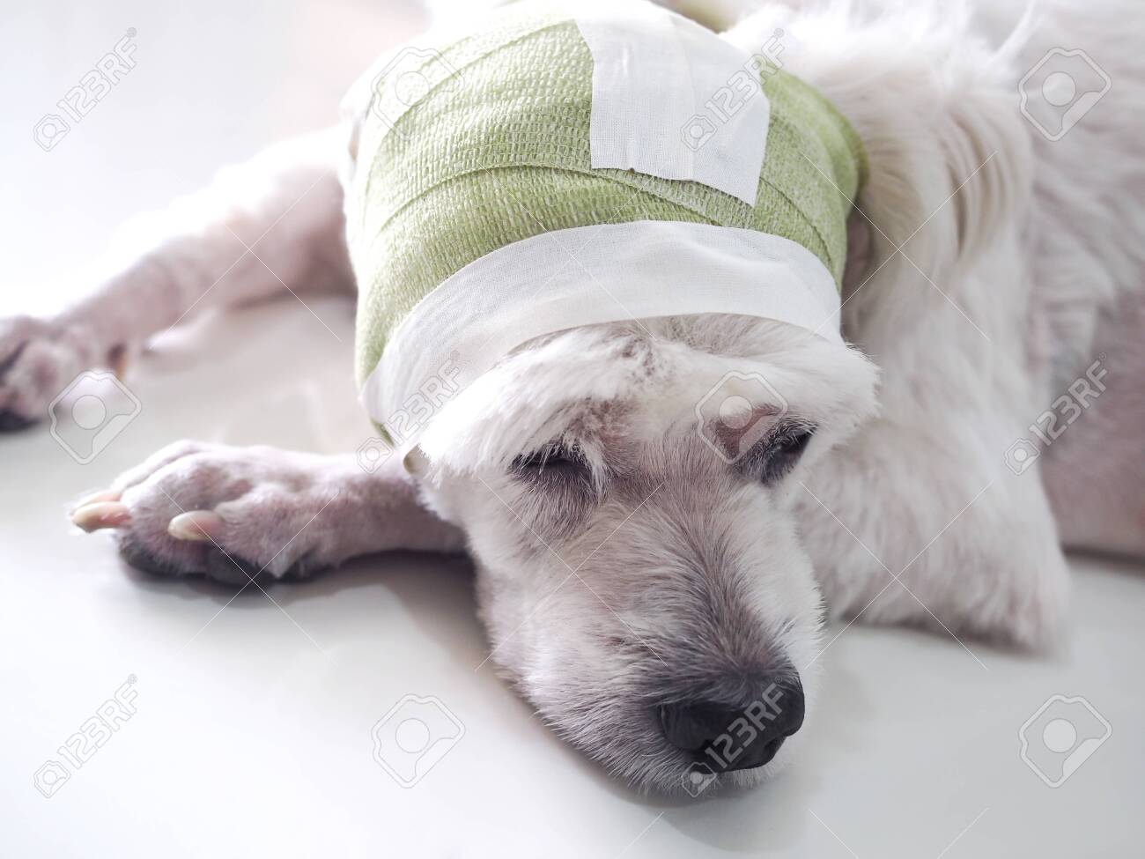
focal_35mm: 50
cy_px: 430
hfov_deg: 38.2
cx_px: 572
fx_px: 1654
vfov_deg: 29.1
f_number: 2.8
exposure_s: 1/40
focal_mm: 25
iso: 400
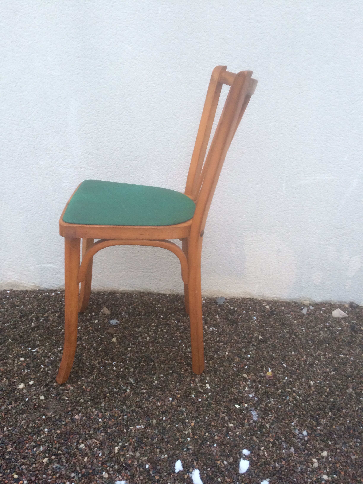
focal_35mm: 29
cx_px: 182
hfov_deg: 48.2
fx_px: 405
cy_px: 242
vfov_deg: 61.7
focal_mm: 4.15
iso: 80
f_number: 2.2
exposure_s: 1/33
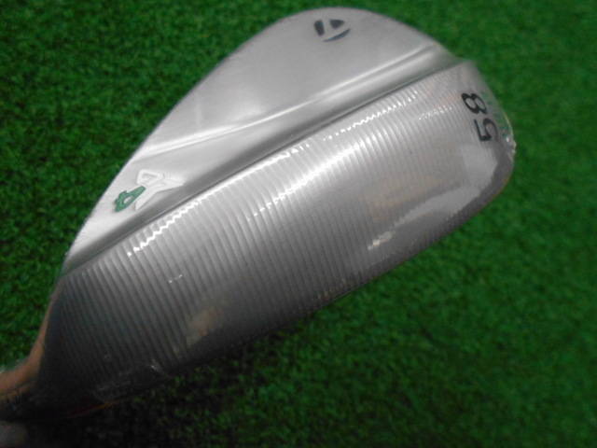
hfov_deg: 67.3
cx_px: 298
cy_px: 224
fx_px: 448
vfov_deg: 53.1
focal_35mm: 26
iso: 800
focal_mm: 4.6
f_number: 3.2
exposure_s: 1/125
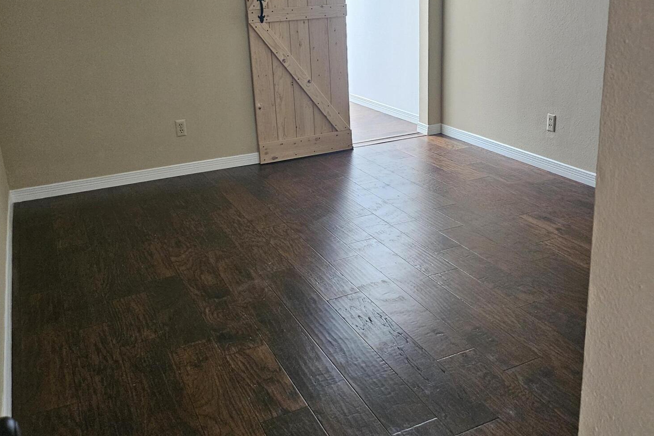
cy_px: 155
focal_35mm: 34
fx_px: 618
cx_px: 321
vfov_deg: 38.6
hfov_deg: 55.8
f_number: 1.8
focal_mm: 5
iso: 500
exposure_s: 1/120
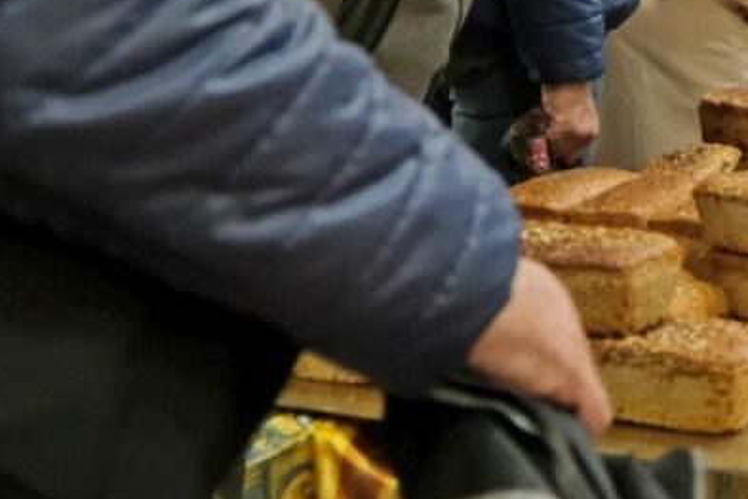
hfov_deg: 22.7
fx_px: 1600
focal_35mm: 77
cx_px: 1039
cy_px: -128
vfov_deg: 16.8
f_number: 2.8
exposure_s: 1/480
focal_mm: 16
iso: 3200
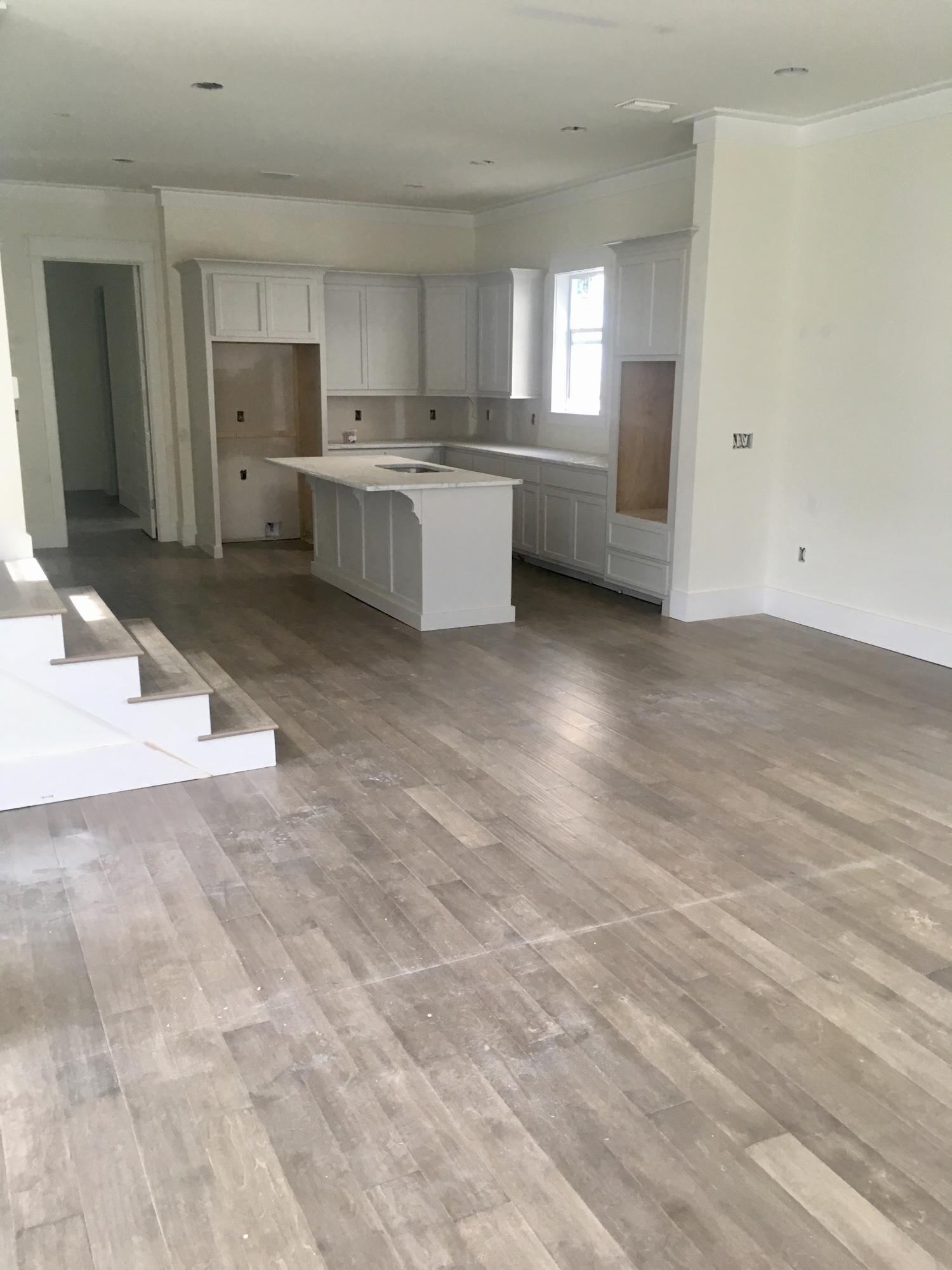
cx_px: 476
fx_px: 1063
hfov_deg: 48.2
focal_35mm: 29
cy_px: 635
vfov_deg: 61.7
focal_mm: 4.15
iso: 32
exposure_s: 1/30
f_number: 2.2
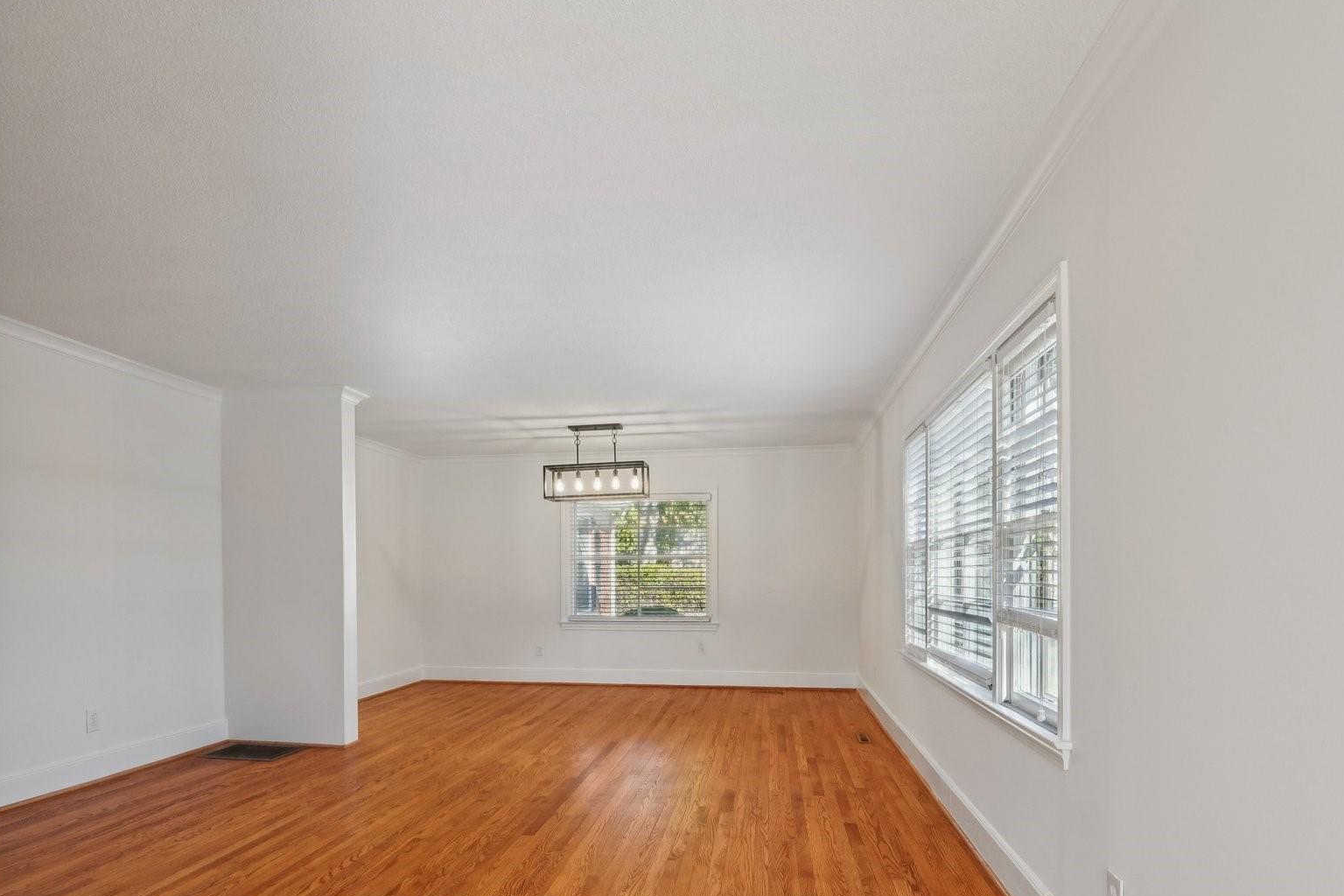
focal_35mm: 20
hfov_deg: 83.9
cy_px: 588
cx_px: 635
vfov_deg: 60.6
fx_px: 747
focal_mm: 10
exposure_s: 1/20
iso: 400
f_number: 8
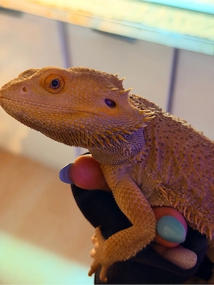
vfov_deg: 39.7
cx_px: 107
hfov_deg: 30.3
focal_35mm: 48
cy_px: 142
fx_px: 396
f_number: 1.78
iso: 640
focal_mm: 6.76
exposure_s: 1/25
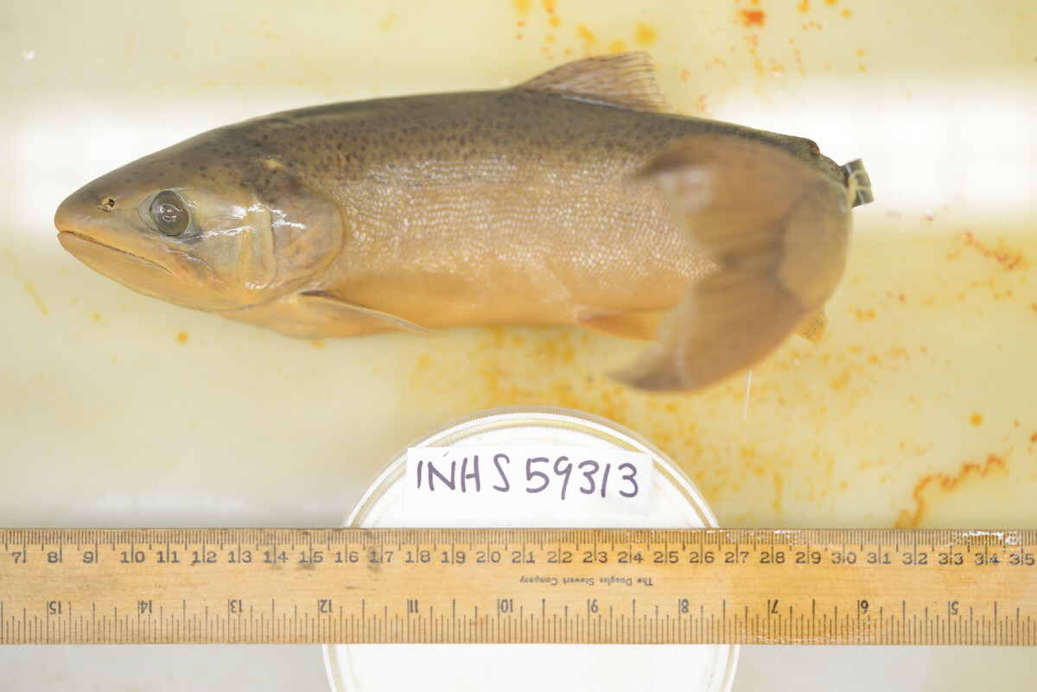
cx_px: 518
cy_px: 346
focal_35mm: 60
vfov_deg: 22.6
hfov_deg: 33.4
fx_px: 1729
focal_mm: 60
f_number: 3
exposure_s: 1/125
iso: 900
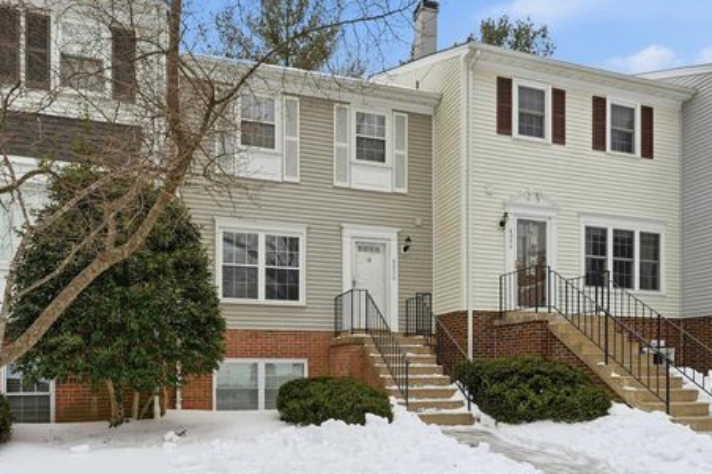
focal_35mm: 21
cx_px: 321
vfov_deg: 58.9
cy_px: 245
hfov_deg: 80.4
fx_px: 420
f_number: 11
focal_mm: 19.2
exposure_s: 1/8000
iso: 400
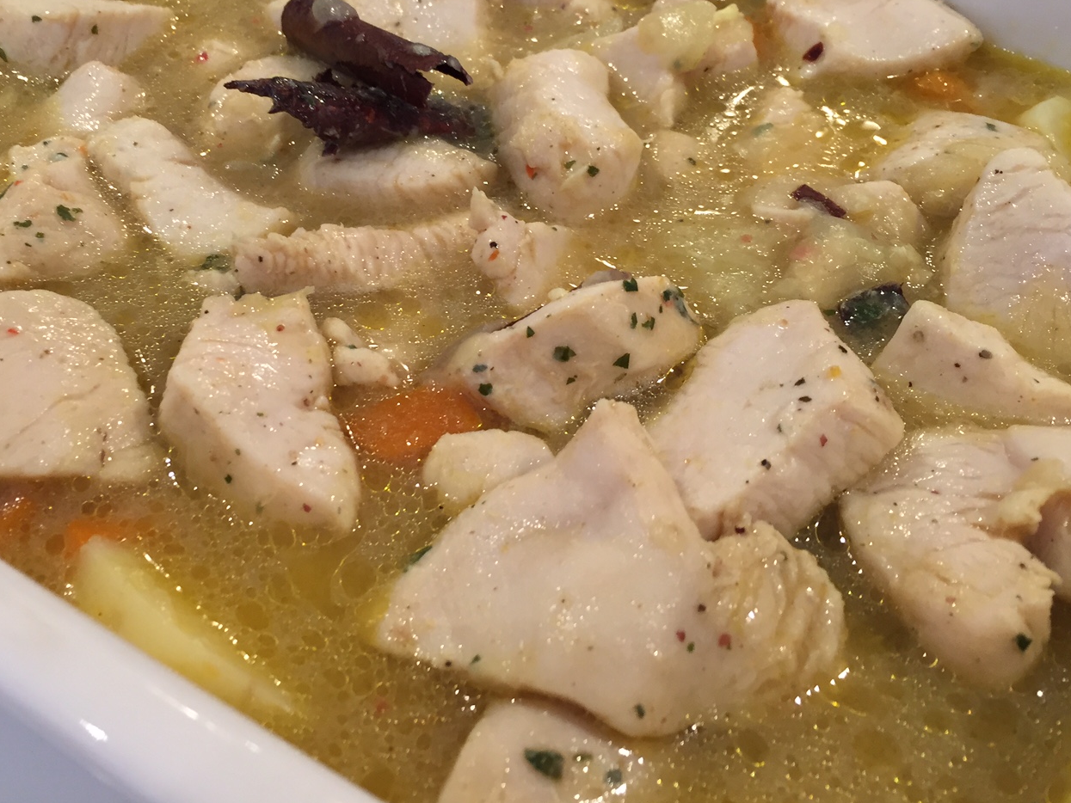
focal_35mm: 38
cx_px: 459
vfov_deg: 37.4
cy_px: 288
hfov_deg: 48.8
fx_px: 1176
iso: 80
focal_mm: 4.15
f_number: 2.2
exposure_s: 1/33
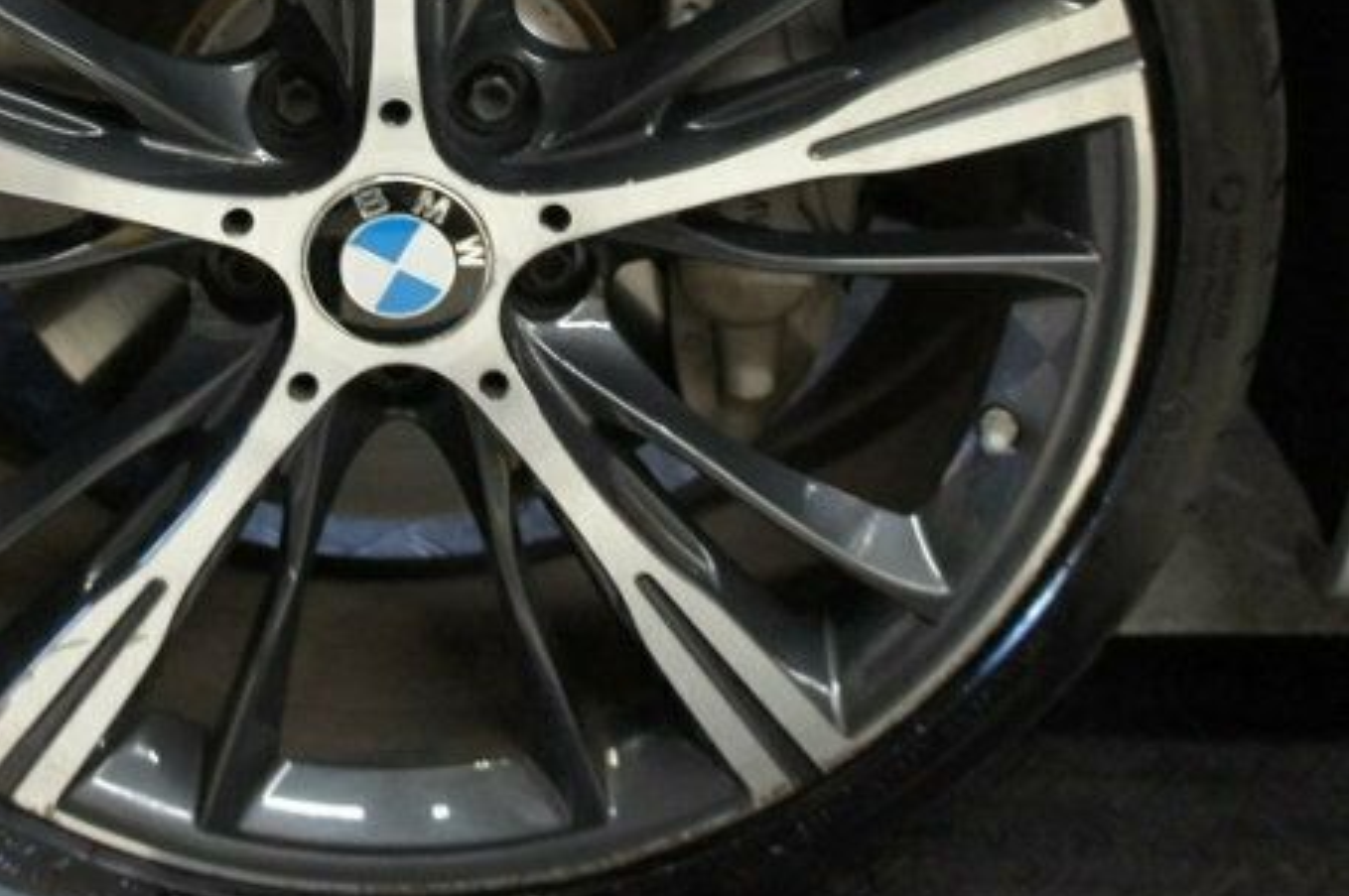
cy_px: 22
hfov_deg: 32.6
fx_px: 2283
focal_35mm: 61
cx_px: 426
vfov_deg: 21.5
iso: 1600
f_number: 3.5
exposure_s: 1/80
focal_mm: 18
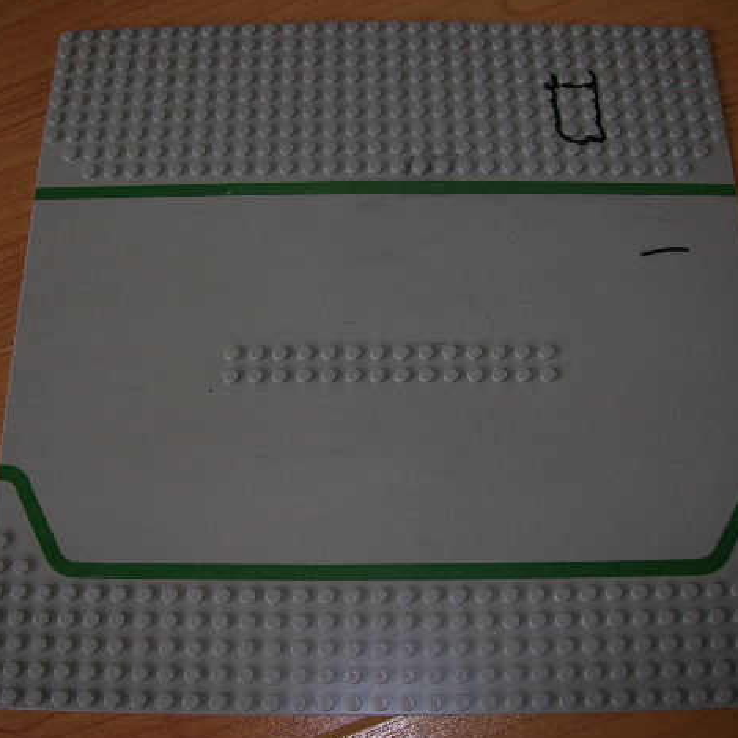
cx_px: 368
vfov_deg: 40.9
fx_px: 989
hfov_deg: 40.9
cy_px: 370
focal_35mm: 41
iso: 50
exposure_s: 1/60.1
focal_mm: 5.7
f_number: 2.9
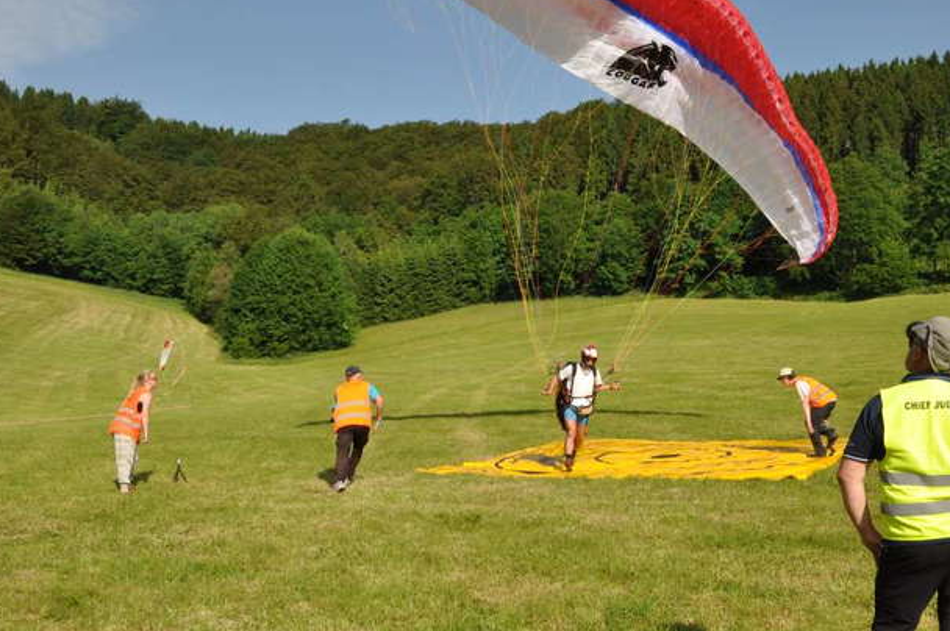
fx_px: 1133
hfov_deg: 45.2
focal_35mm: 43
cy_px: 331
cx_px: 583
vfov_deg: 31.1
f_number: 14
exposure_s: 1/200
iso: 200
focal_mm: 22
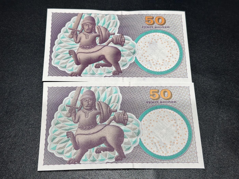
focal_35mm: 48
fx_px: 331
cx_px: 120
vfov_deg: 30.3
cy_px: 90
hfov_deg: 39.7
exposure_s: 1/50
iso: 100
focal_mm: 6.86
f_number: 1.78
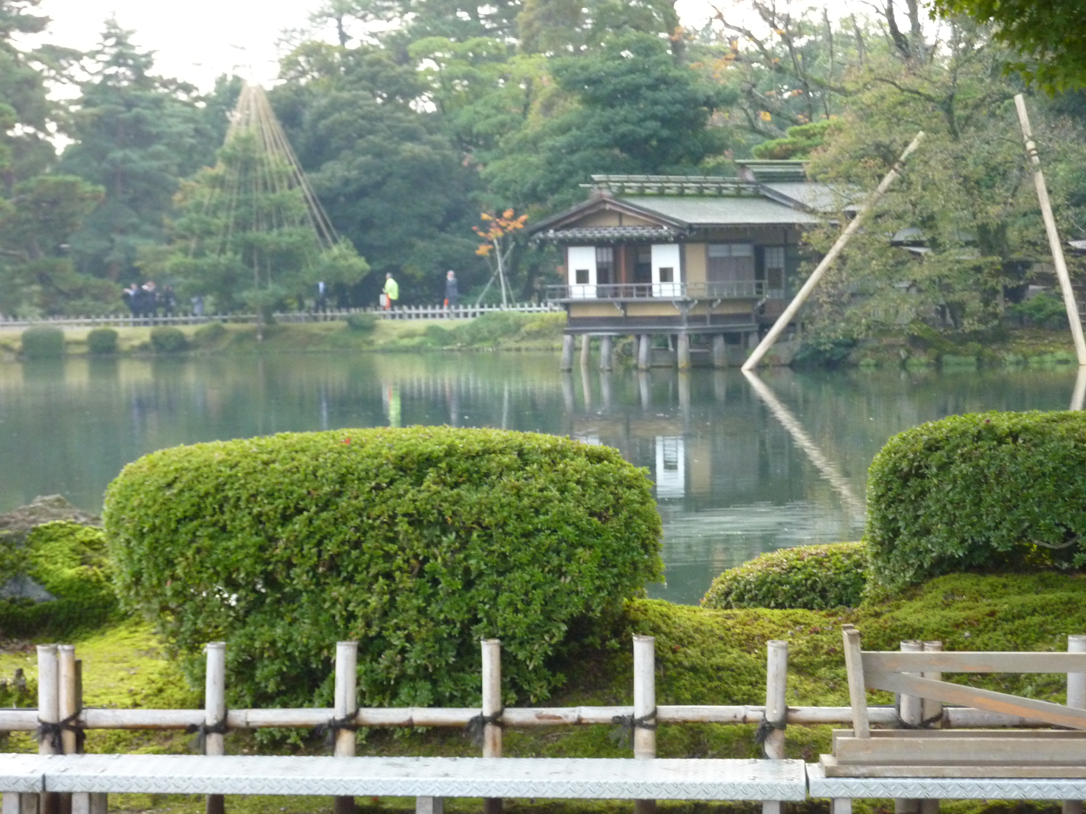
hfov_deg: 16.6
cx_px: 543
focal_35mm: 119
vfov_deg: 12.5
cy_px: 407
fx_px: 3733
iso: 400
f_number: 4.4
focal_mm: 19.5
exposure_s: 1/50
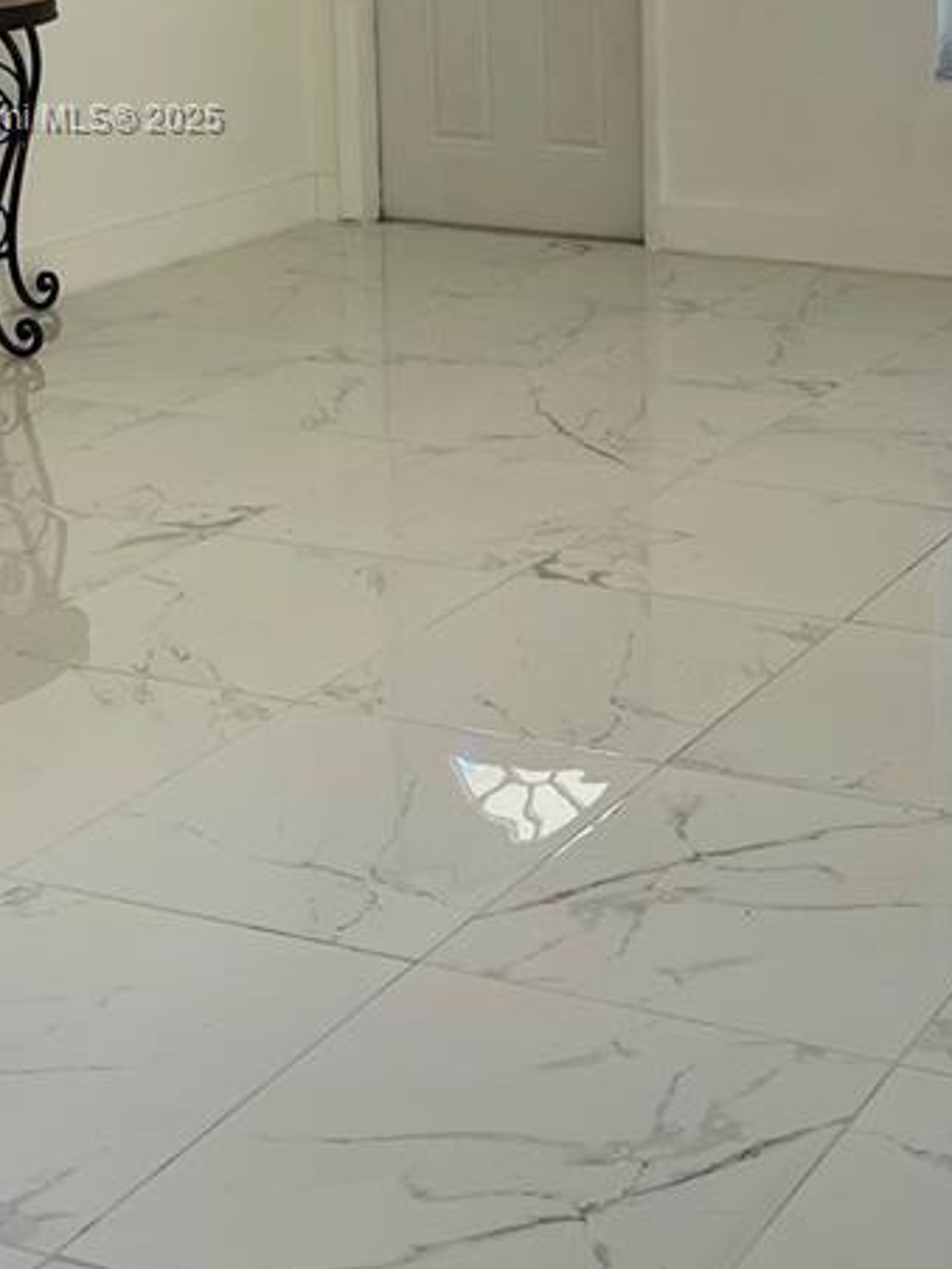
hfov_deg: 20.6
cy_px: 121
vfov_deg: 27.1
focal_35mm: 69
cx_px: 972
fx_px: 2530
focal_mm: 5.1
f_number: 1.6
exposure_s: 1/120
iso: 32
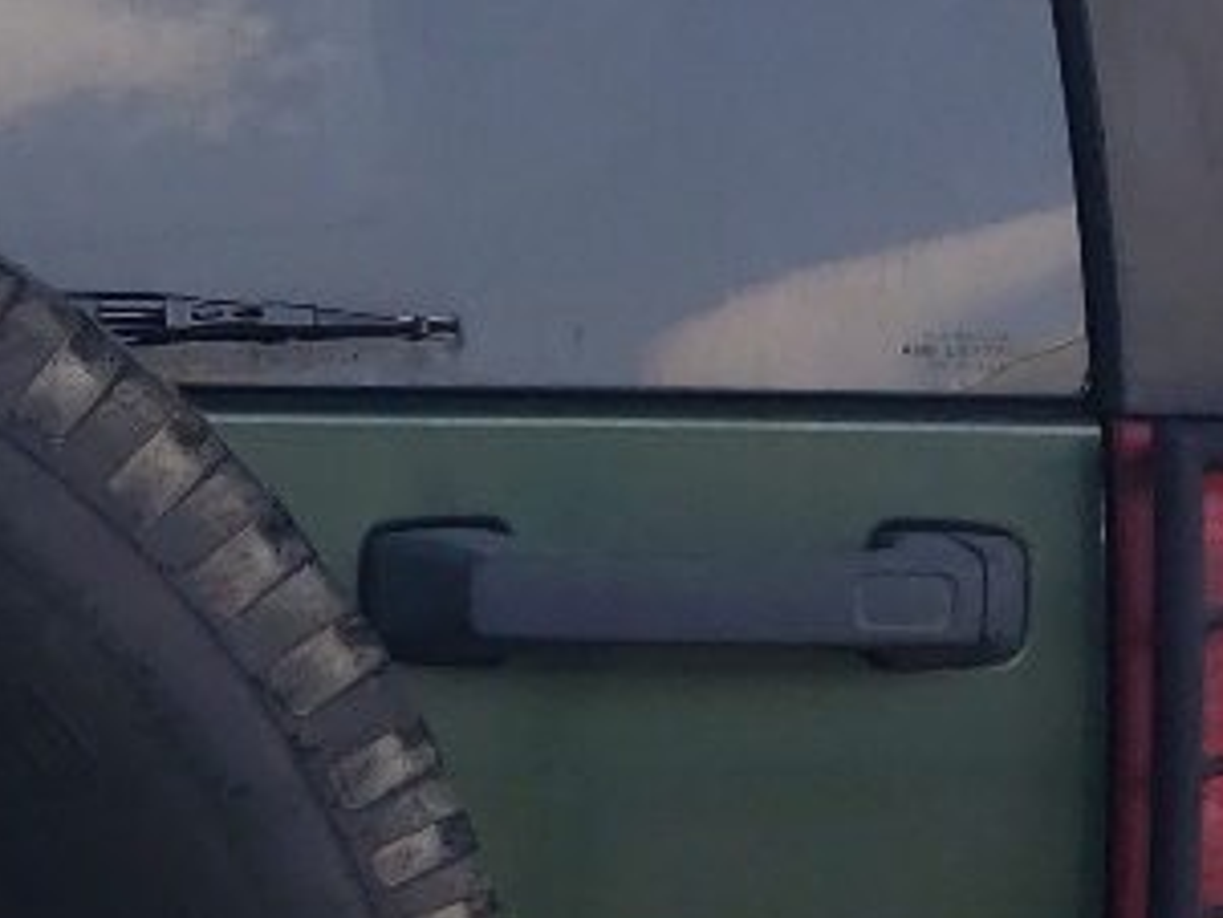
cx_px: -683
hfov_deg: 13.4
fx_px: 4878
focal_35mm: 138
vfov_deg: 10.6
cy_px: 1003
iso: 50
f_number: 1.5
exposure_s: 1/909
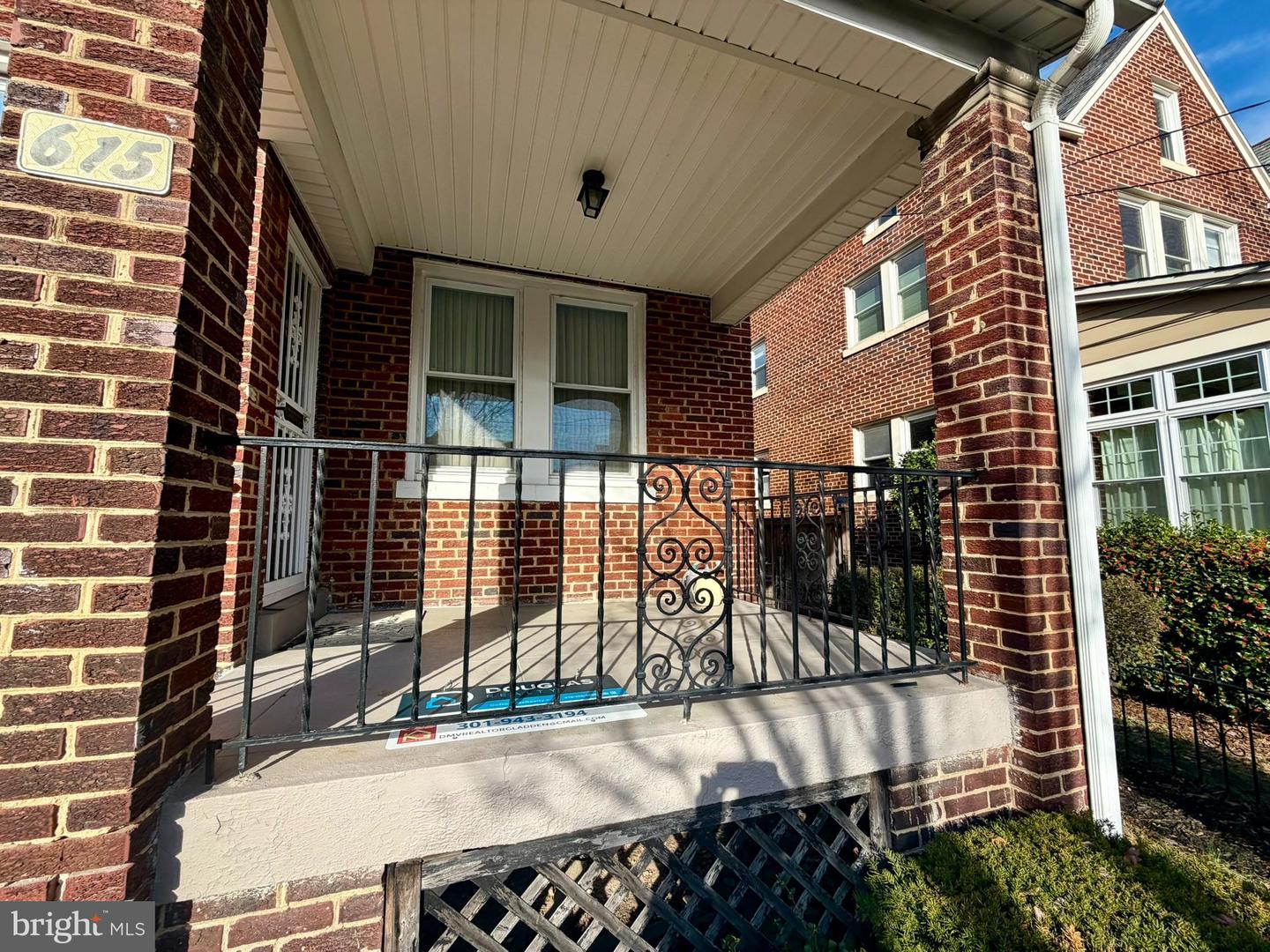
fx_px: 514
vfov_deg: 85.7
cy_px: 476
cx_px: 635
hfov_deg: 102.1
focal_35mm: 14
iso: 40
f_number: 2.2
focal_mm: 2.22
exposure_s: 1/751
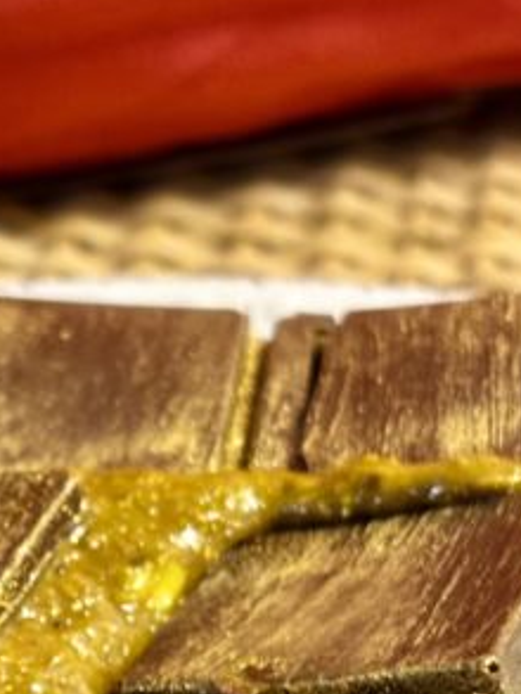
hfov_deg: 10.4
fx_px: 2848
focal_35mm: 142
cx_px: 12
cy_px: 694
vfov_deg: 13.7
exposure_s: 1/33
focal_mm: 5.96
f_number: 1.6
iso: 125
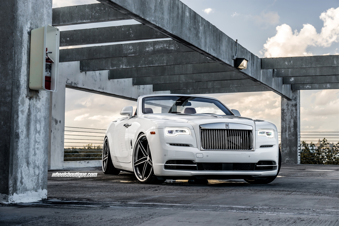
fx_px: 593
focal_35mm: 63
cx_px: 170
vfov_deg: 21.6
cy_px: 113
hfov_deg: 31.9
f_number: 7.1
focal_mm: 63
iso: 500
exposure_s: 1/160
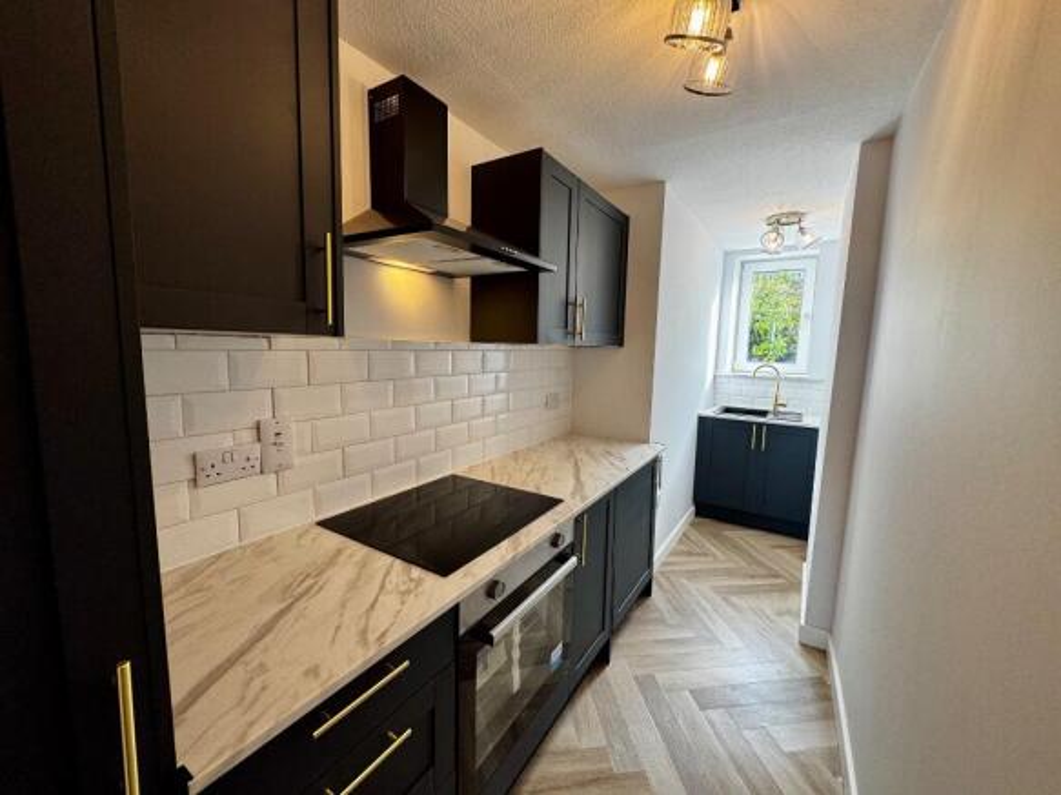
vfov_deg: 85.7
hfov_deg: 102.1
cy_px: 398
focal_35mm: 14
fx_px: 429
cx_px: 530
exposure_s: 1/99
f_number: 2.2
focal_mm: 2.22
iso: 125
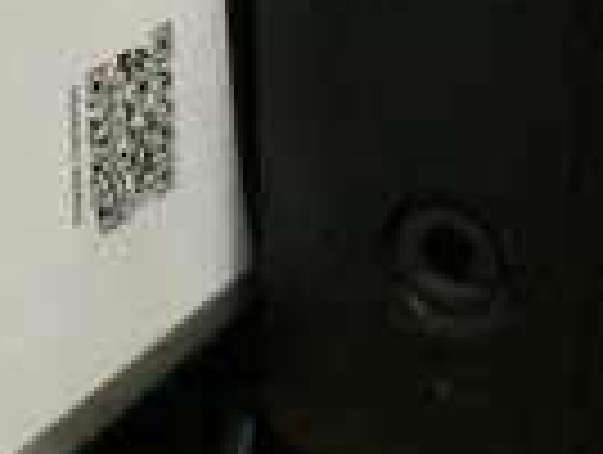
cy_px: -400
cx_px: 166
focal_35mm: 173
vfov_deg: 8.3
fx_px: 3019
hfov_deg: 11.4
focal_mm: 4.15
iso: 320
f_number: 2.2
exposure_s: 1/25
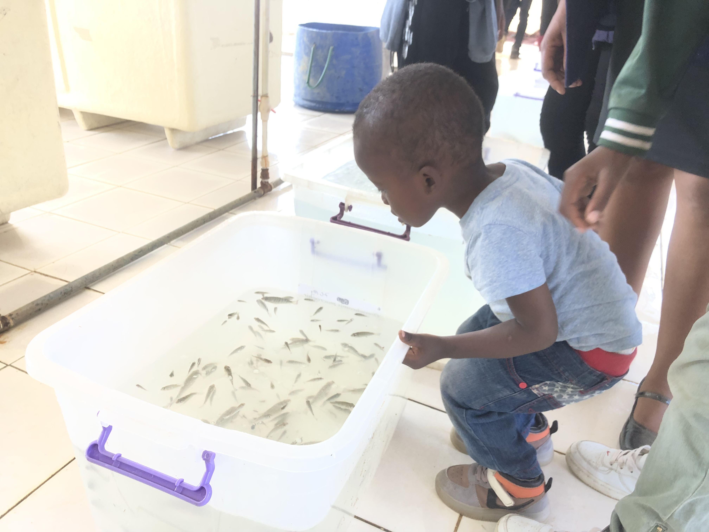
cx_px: 354
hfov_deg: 63.4
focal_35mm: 28
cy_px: 266
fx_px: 573
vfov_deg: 49.7
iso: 80
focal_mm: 4
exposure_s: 1/100
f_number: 1.8
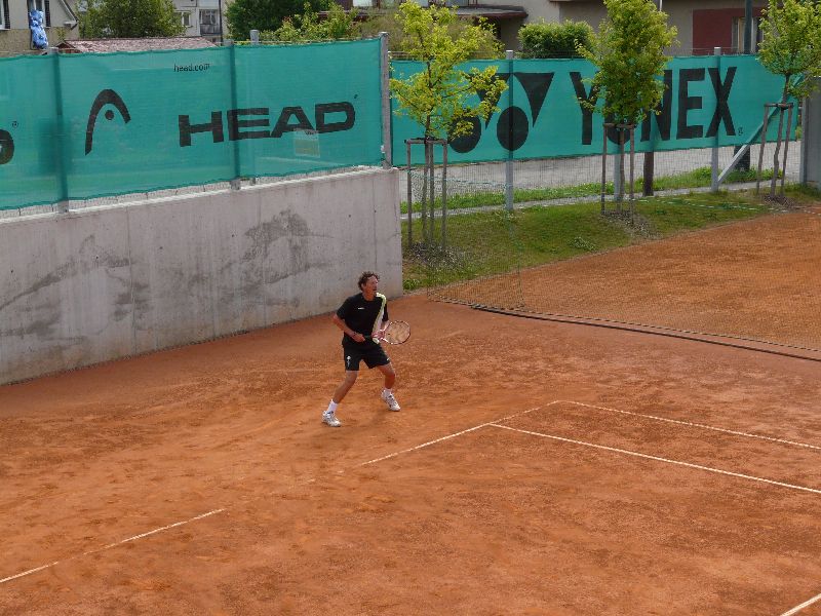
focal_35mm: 71
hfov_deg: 27.4
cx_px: 410
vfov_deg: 20.7
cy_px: 308
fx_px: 1684
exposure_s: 1/250
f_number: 5
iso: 100
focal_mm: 11.7
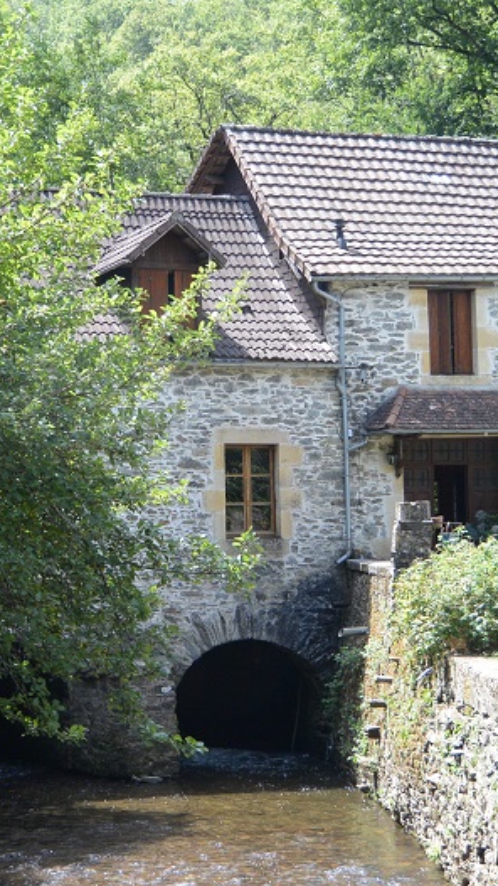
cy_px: 447
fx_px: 2018
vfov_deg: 24.7
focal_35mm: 86
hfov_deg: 14.0
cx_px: 151
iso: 200
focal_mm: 20.3
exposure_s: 1/160
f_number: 5
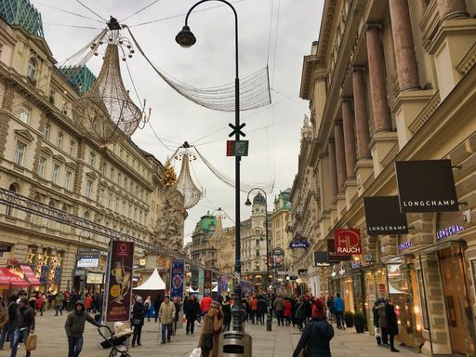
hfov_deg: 61.7
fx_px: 399
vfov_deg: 48.2
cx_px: 238
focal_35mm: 29
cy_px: 178
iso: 25
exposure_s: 1/211
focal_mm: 4.15
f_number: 2.2
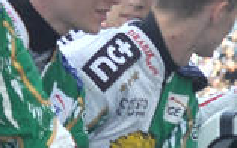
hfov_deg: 3.6
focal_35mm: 579
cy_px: 156
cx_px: 380
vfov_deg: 2.3
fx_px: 3738
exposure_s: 1/500
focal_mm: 70
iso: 200
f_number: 6.3
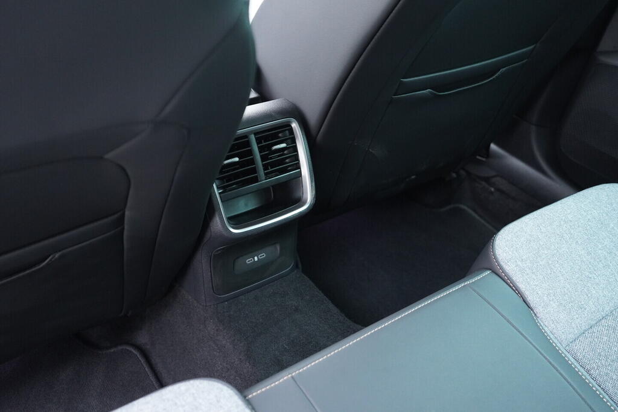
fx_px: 618
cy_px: 206
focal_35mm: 36
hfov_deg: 53.1
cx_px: 309
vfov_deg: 36.9
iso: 2000
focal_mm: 24
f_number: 2.8
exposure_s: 1/40
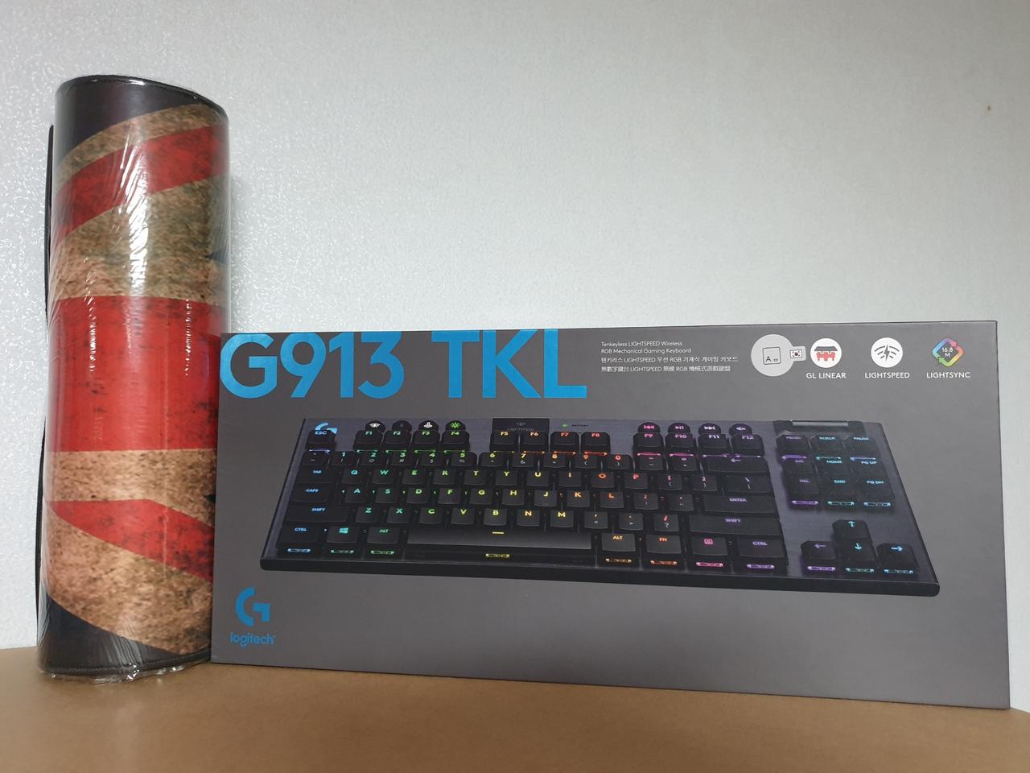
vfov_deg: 53.1
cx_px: 515
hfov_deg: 67.3
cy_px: 386
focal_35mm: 26
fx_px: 774
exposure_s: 1/20
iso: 320
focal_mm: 4.3
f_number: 1.5
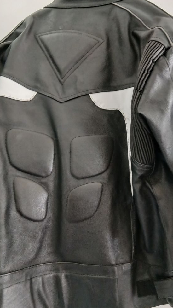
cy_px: 154
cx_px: 105
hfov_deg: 40.0
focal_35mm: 29
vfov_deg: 66.1
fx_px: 237
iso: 320
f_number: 1.8
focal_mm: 3.98
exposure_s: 1/25
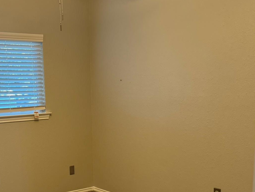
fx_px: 354
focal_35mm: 48
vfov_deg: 29.5
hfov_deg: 38.8
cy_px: 155
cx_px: 71
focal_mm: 6.76
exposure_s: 1/60
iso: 320
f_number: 1.78
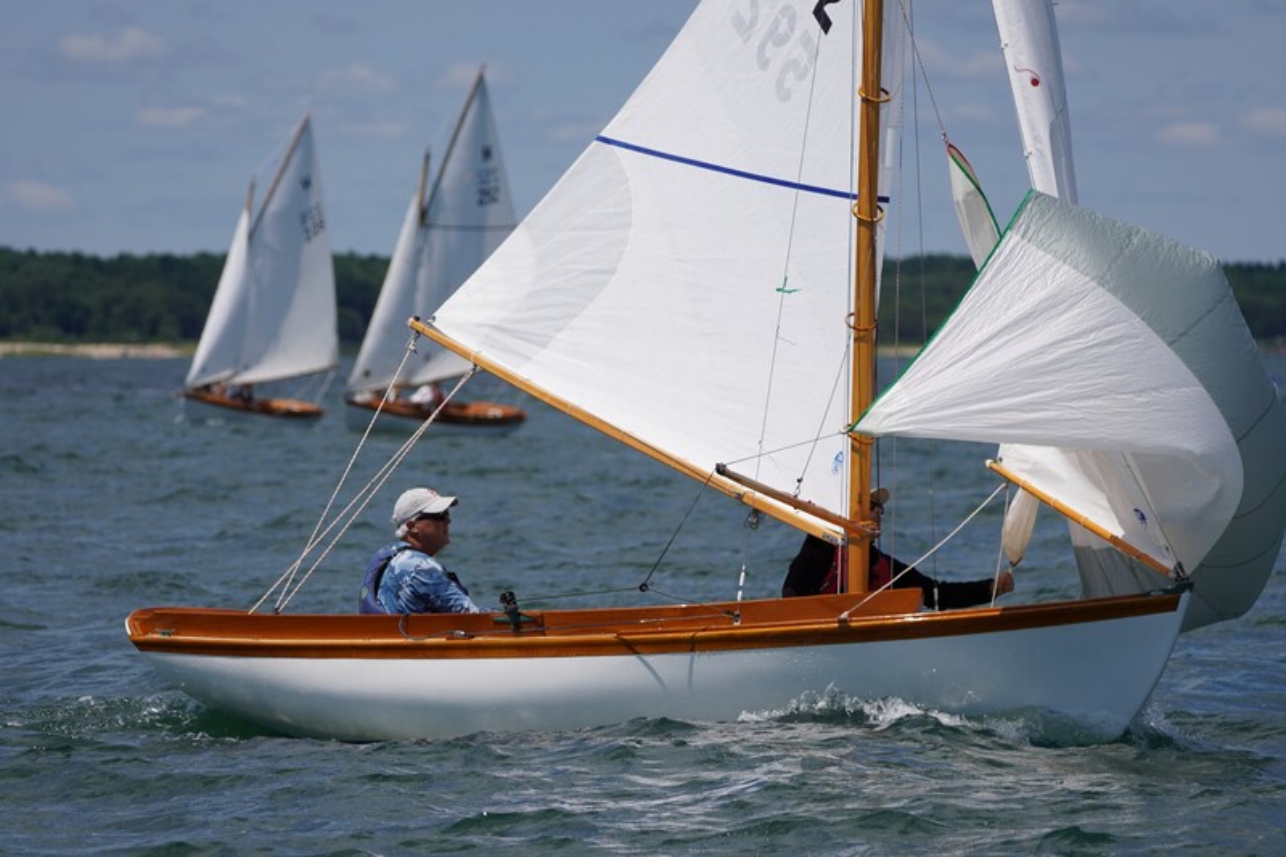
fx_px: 10017
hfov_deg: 7.3
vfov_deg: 4.9
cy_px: 428
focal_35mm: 280
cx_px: 643
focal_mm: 187
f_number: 5.6
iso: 125
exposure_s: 1/1600
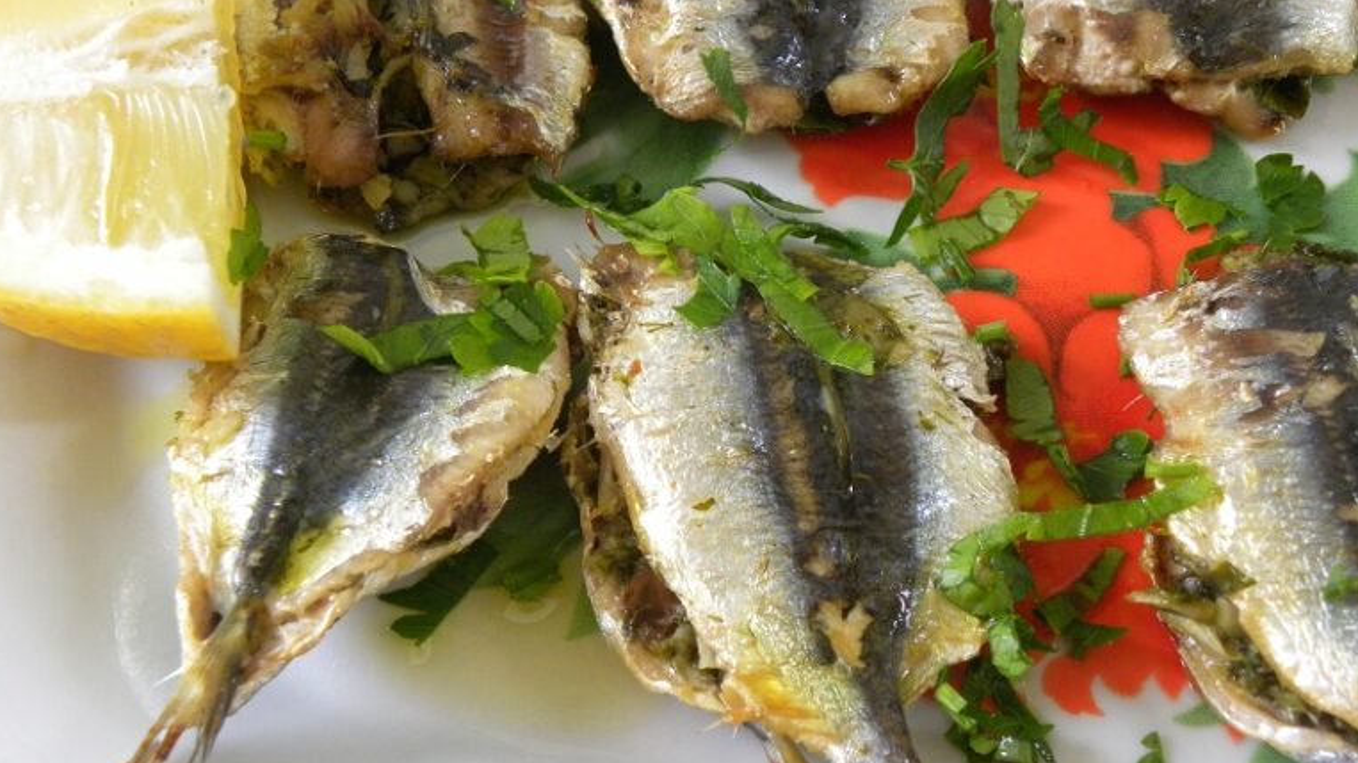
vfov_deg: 21.0
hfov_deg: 36.6
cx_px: 676
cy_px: 496
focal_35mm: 57
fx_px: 2052
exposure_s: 1/60
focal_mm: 9.2
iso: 286
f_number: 3.5
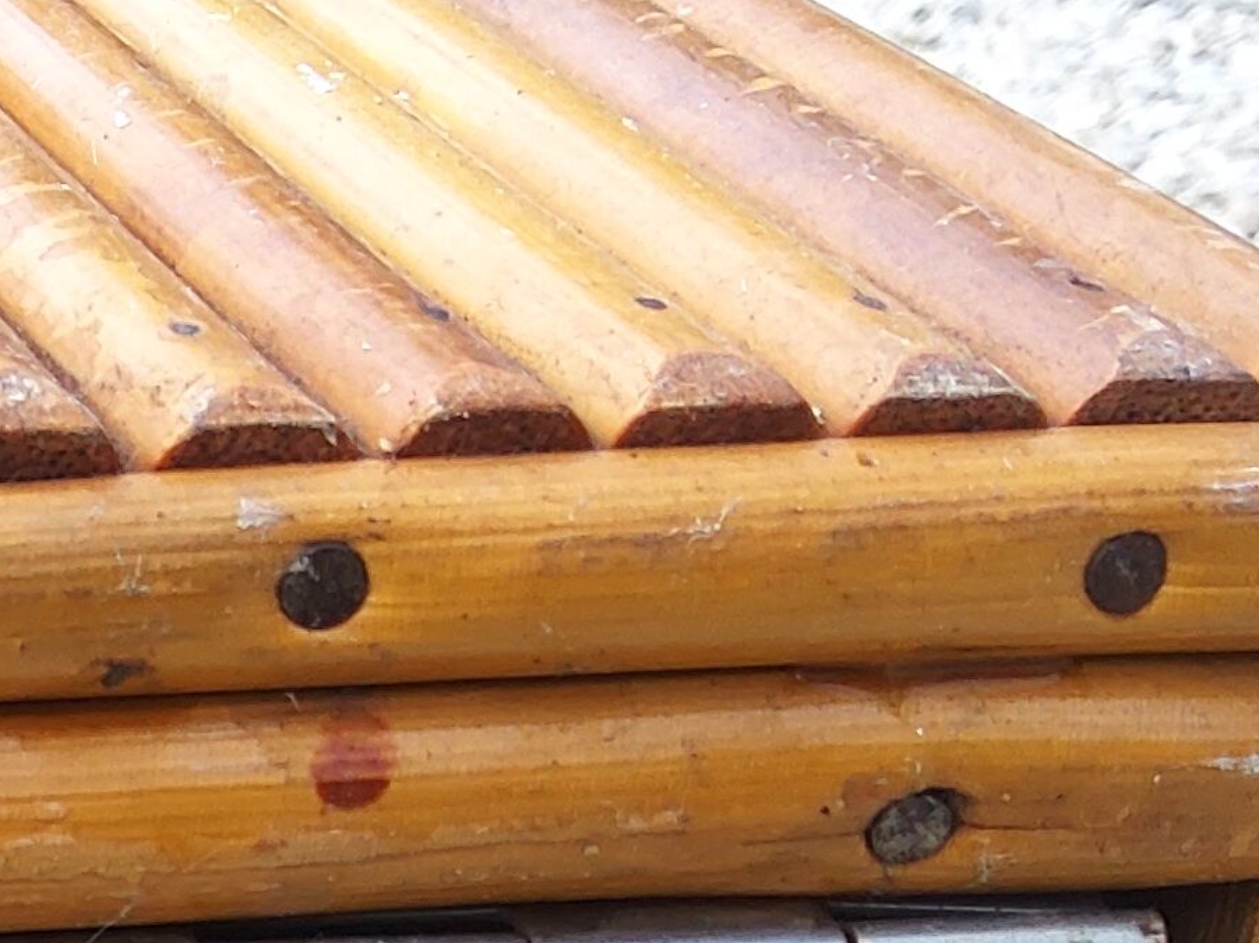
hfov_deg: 14.7
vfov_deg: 11.9
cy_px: 1402
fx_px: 4327
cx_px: -932
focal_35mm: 119
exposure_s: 1/305
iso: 40
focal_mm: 3.08
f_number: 2
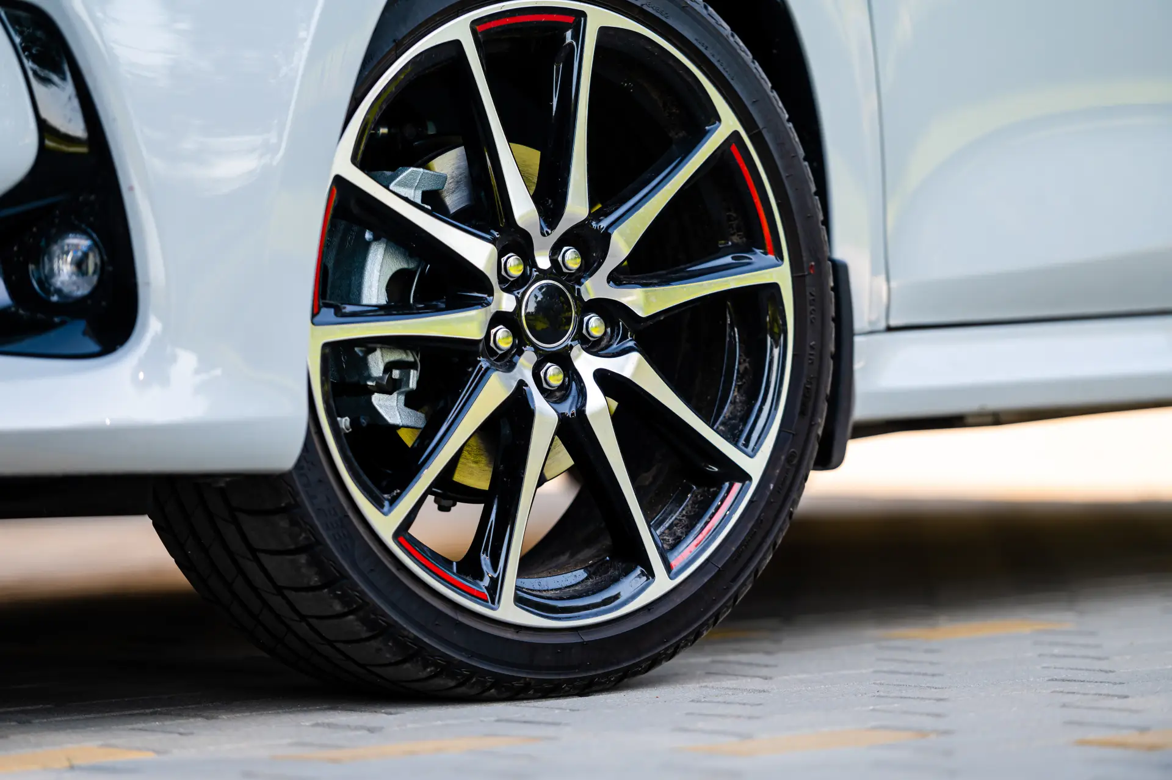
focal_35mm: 170
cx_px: 586
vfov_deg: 8.1
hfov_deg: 12.1
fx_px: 5530
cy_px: 390
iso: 200
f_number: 3.5
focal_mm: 170
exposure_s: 1/640
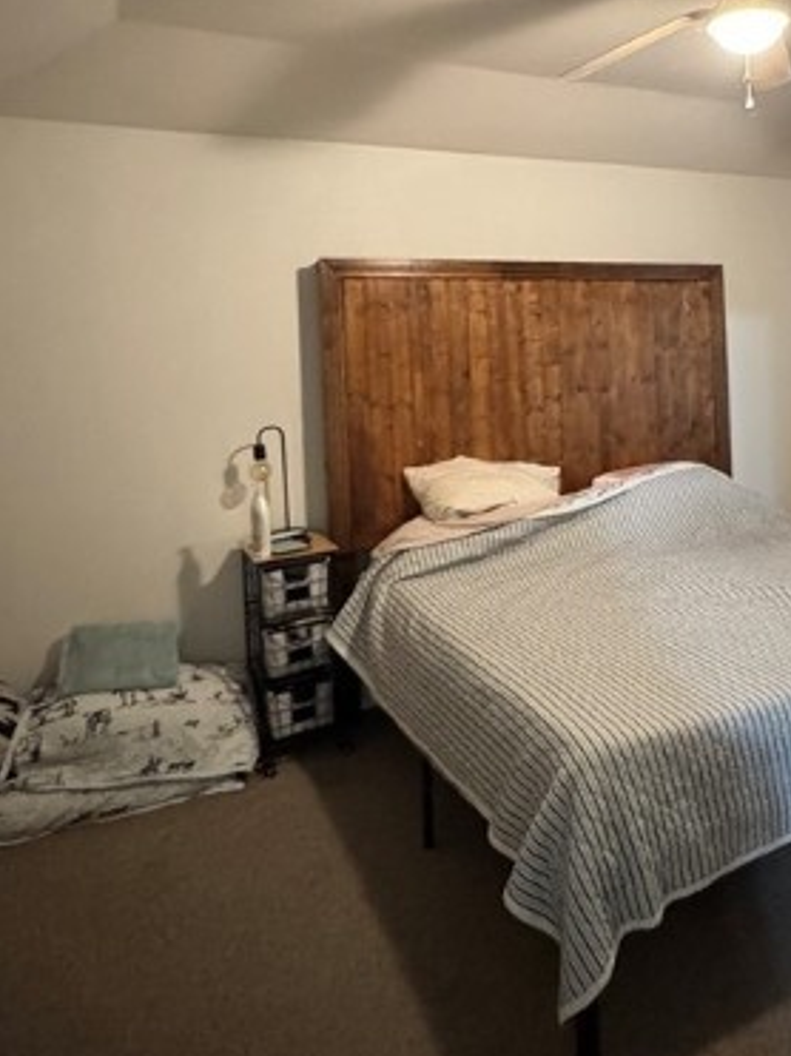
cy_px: 347
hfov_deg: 45.8
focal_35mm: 29
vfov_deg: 60.1
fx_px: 884
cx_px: 632
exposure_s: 1/40
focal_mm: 2.22
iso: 1250
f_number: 2.2
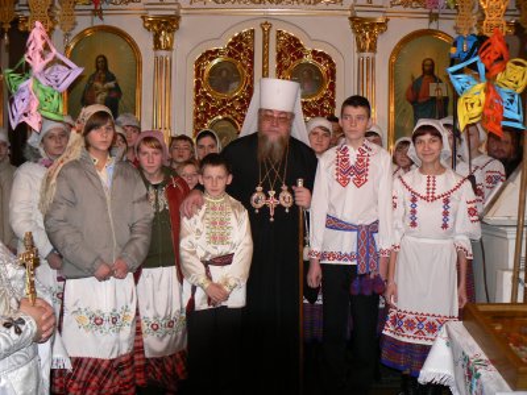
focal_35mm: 36
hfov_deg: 51.4
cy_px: 198
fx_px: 548
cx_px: 264
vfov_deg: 39.7
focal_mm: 6
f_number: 2.8
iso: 100
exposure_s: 1/30
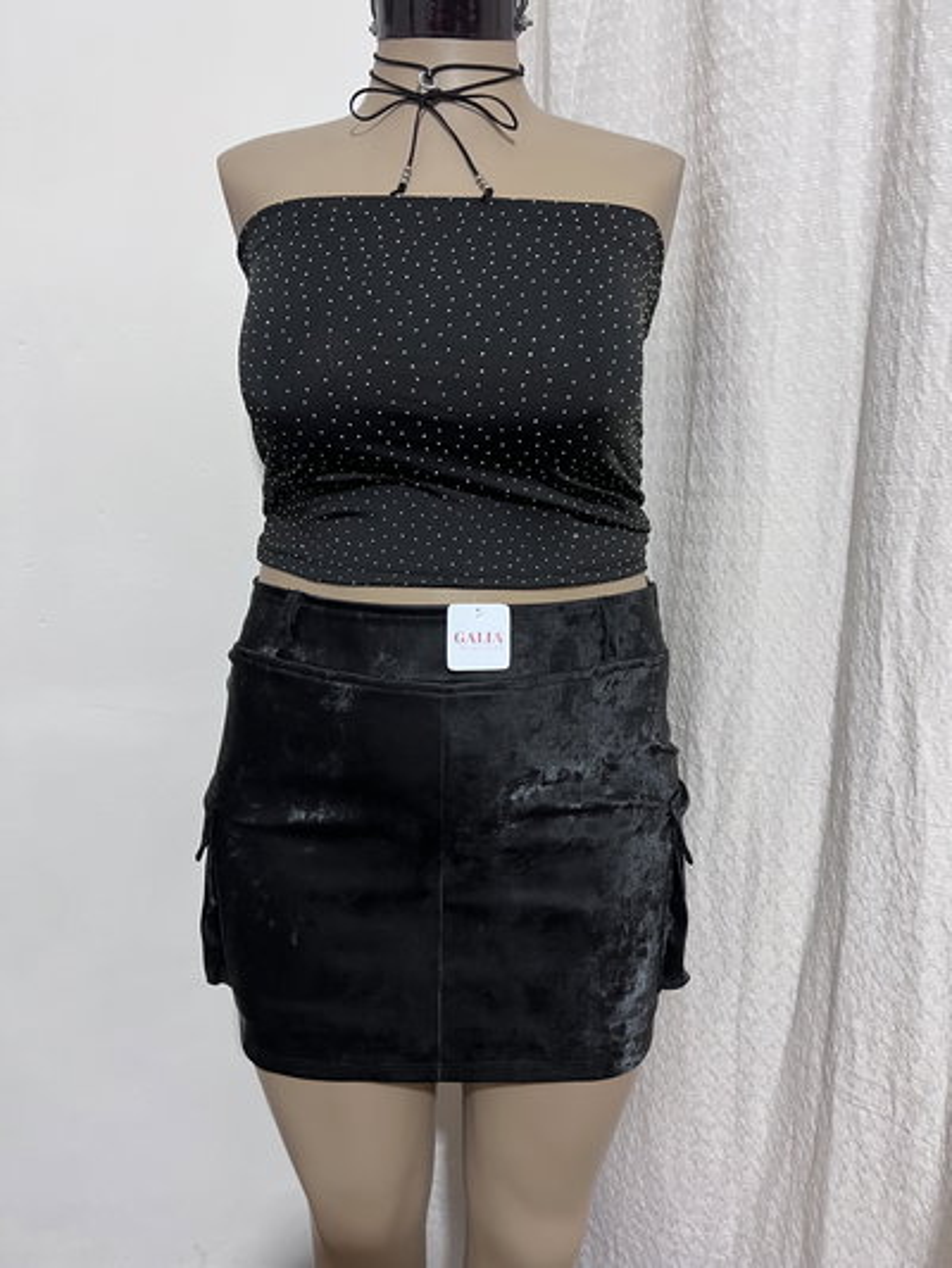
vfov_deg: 67.3
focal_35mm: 26
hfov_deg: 53.1
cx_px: 476
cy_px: 634
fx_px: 953
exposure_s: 1/50
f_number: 1.5
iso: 200
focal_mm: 5.7
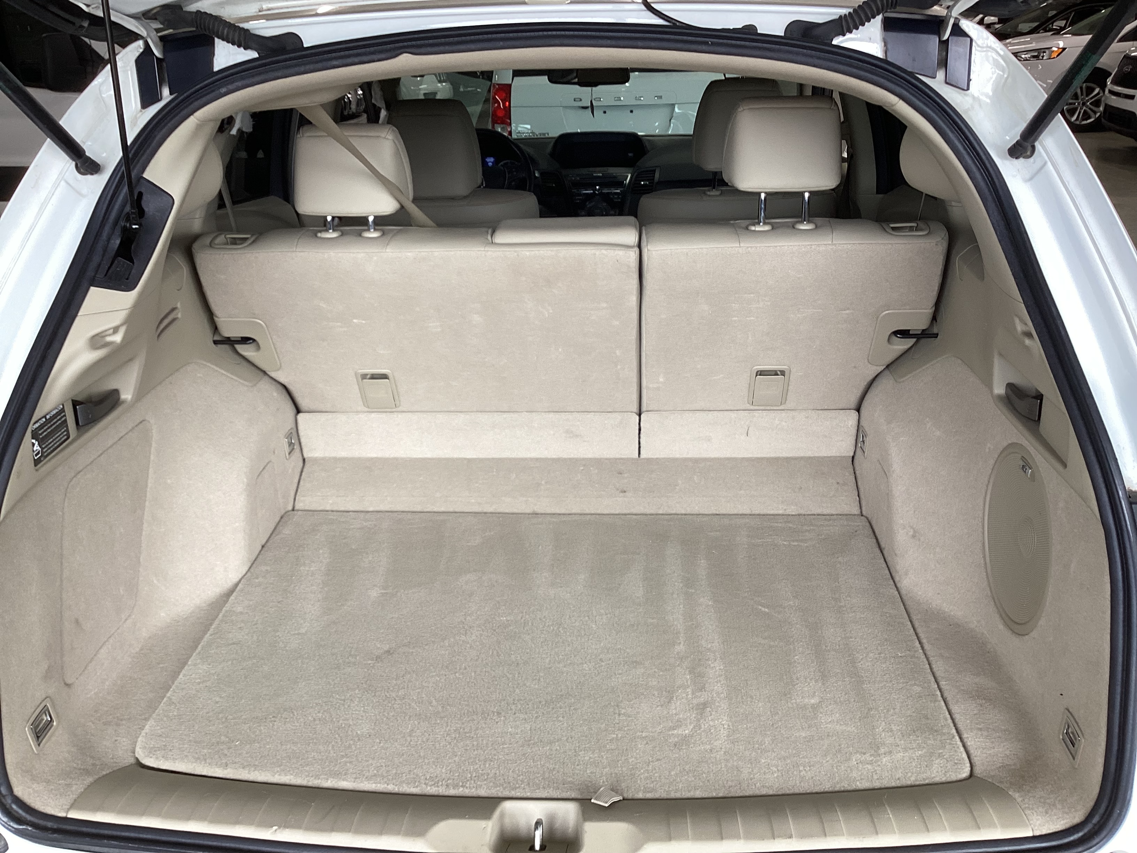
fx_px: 1018
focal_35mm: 31
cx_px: 568
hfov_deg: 58.4
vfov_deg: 45.4
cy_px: 426
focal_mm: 3.3
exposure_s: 1/50
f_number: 2.4
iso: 50
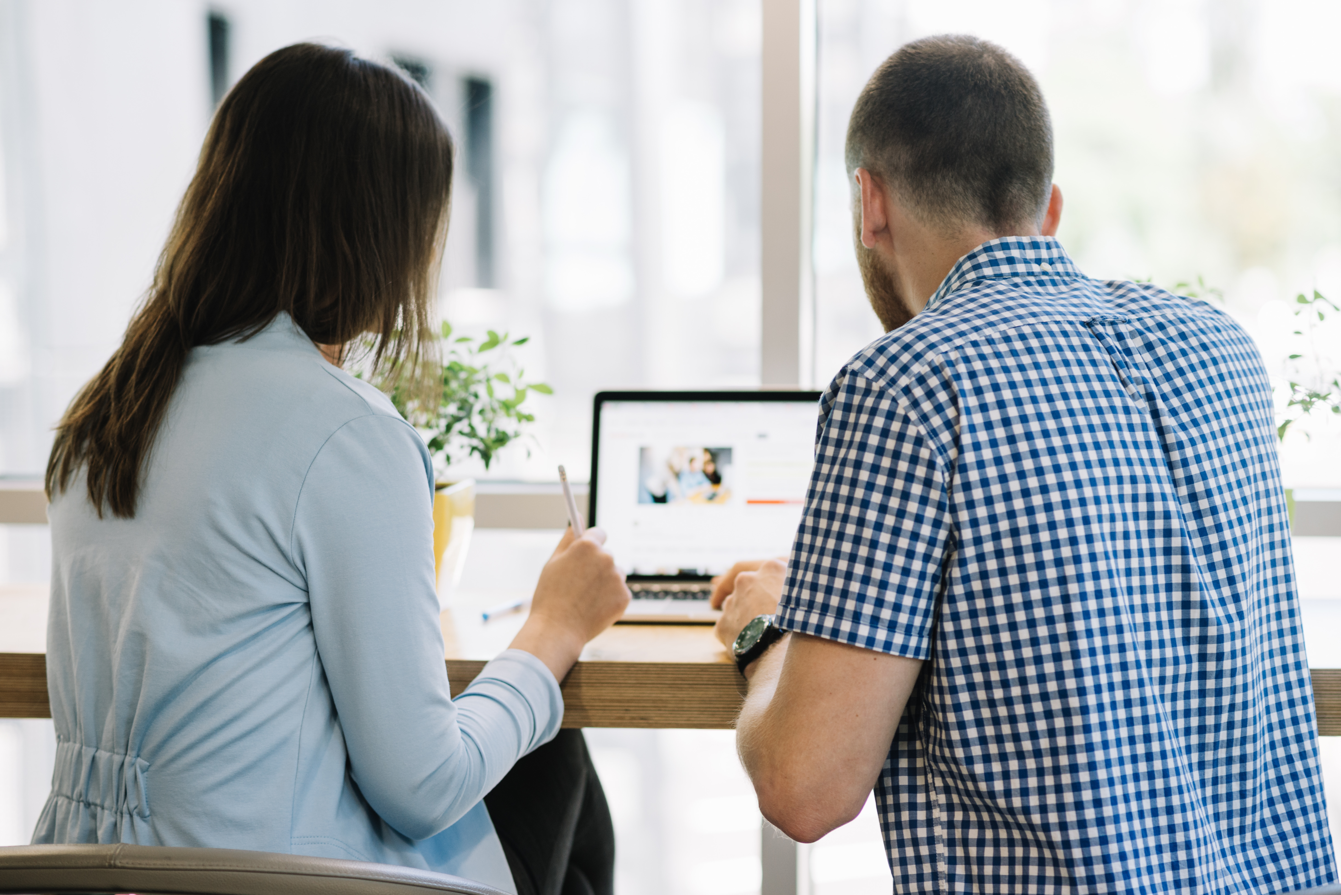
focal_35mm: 85
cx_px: 670
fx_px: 3167
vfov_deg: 16.1
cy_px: 448
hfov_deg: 23.9
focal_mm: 85
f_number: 2.5
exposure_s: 1/160
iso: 400
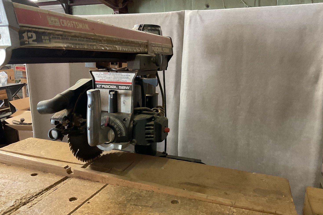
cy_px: 115
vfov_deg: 42.3
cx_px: 159
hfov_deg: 60.3
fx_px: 278
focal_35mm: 31
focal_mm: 3
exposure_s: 1/40
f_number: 1.8
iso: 200
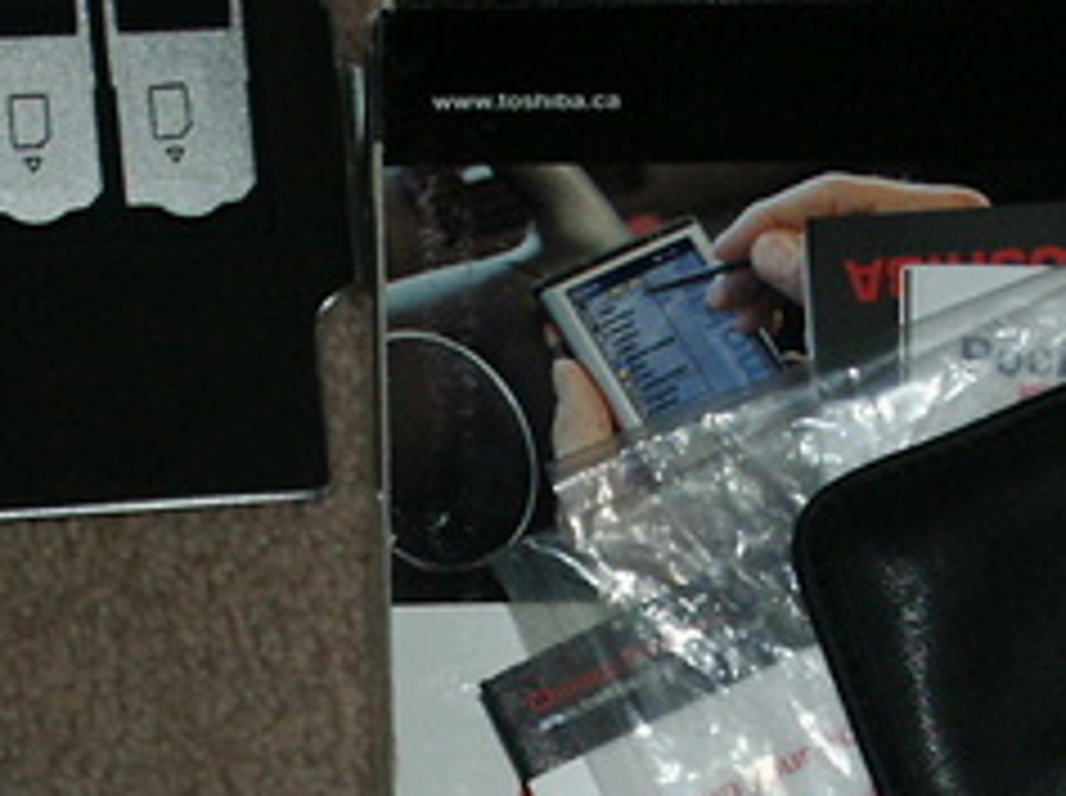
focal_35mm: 230
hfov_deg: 8.6
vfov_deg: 6.4
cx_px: 508
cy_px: 935
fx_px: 7072
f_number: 3.5
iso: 200
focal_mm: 16.91
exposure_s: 1/60
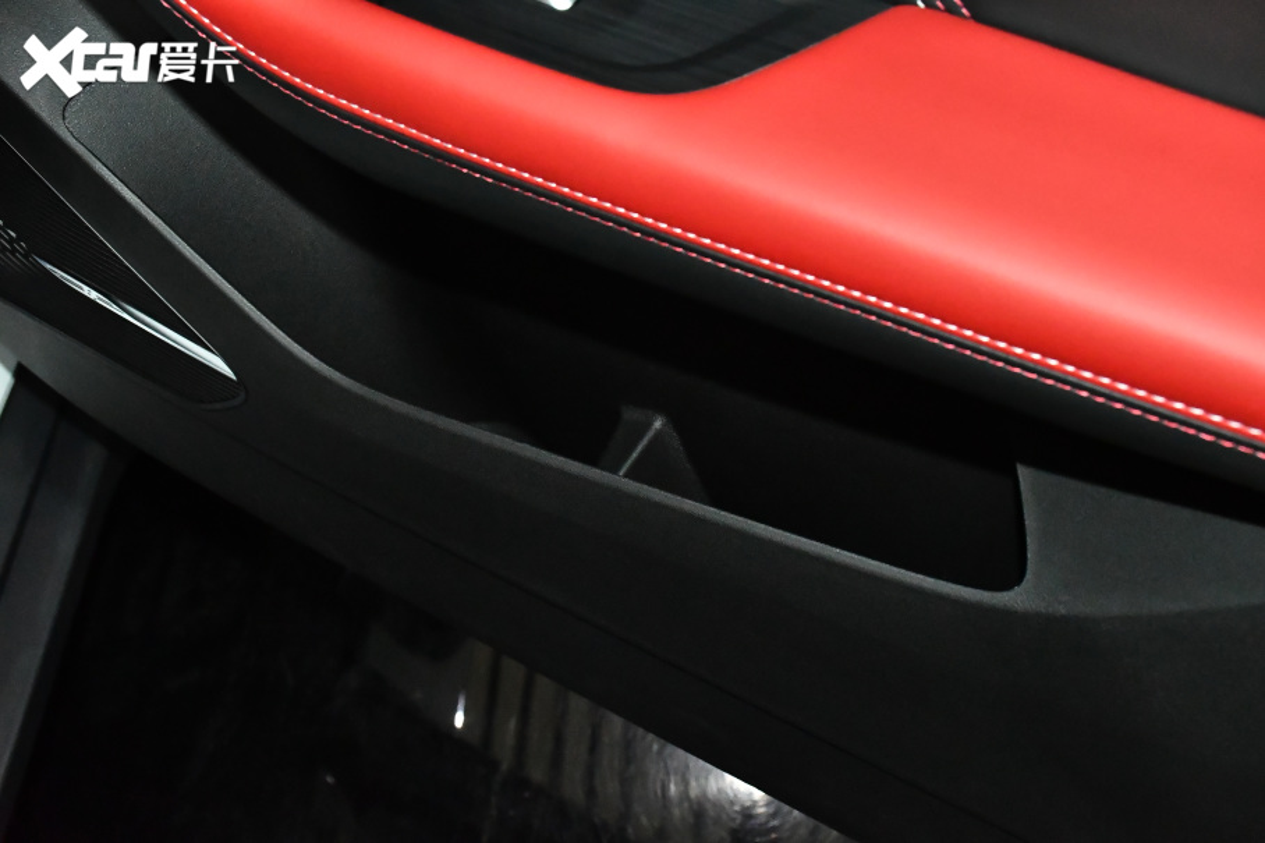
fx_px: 1686
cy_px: 422
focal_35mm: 48
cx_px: 632
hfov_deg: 41.1
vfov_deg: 28.1
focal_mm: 32
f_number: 9
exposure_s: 1/125
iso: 10000
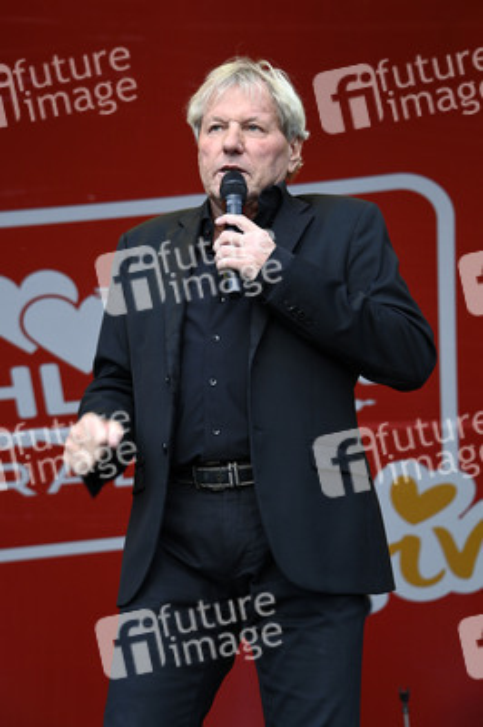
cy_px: 364
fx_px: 1713
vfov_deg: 23.9
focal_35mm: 85
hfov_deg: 16.0
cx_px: 242
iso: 800
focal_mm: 85
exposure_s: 1/200
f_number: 5.6
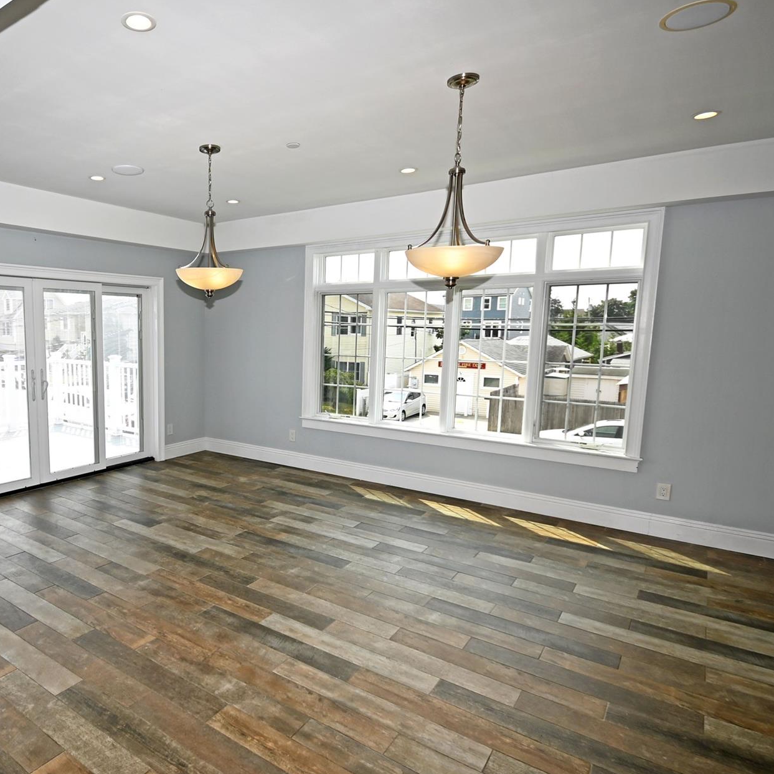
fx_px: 531
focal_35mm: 21
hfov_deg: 68.9
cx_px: 225
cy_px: 393
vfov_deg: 72.1
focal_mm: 10
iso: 100
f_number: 7.1
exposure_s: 1/160
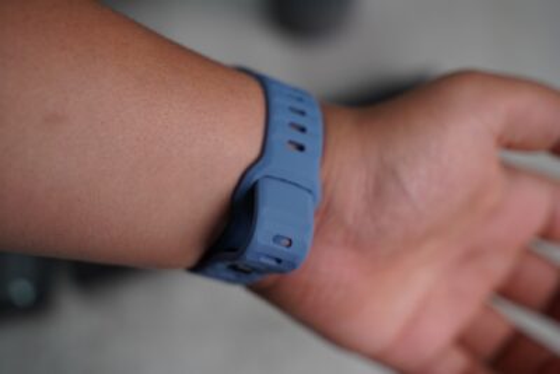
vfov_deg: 18.2
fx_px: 1167
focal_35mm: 75
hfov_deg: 27.0
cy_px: 187
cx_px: 280
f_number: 4
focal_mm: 75
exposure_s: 1/80
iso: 320
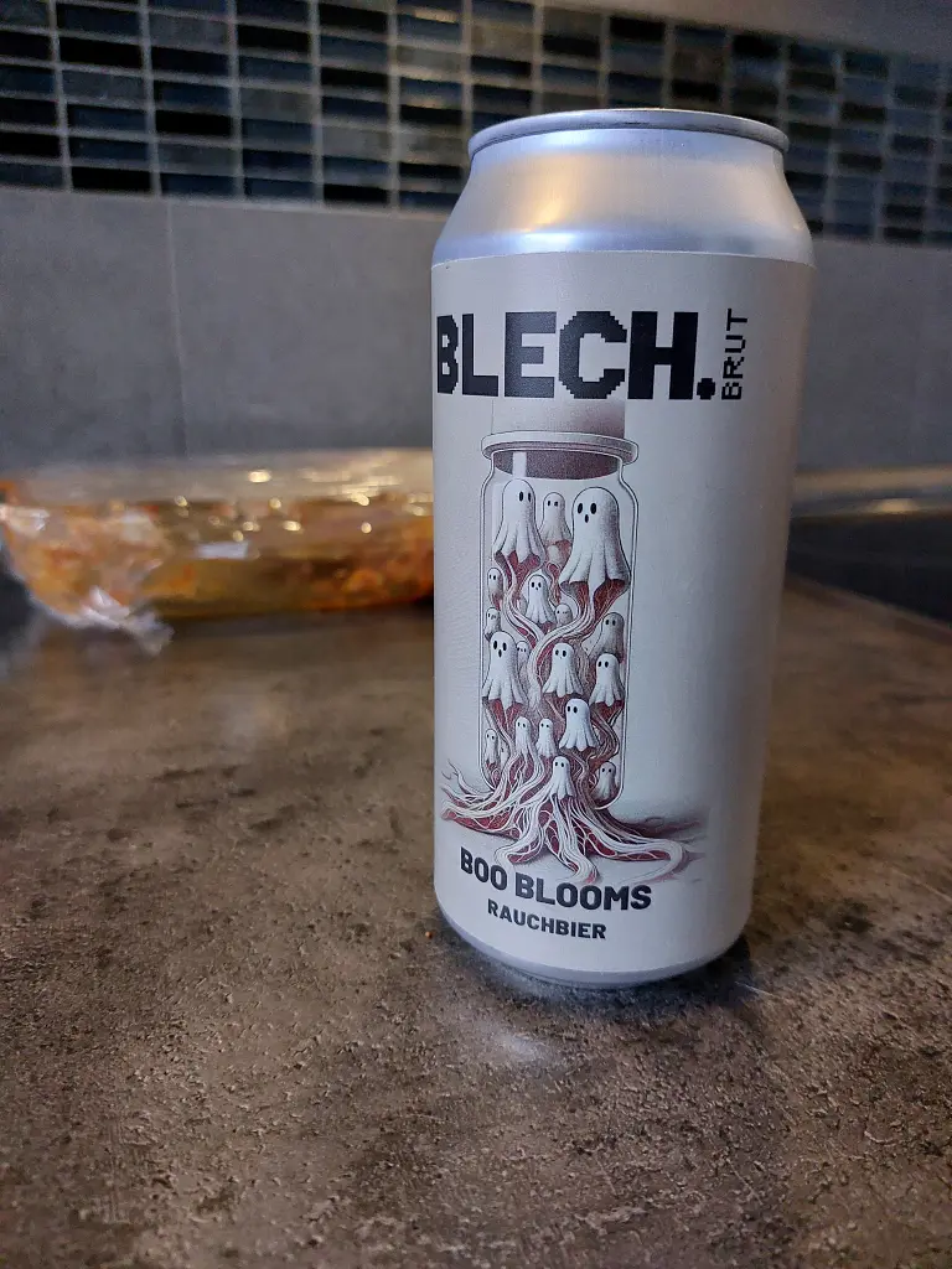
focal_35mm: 24
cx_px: 476
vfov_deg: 71.6
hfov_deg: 56.8
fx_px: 880
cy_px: 634
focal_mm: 5.23
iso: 400
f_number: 1.8
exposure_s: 1/50
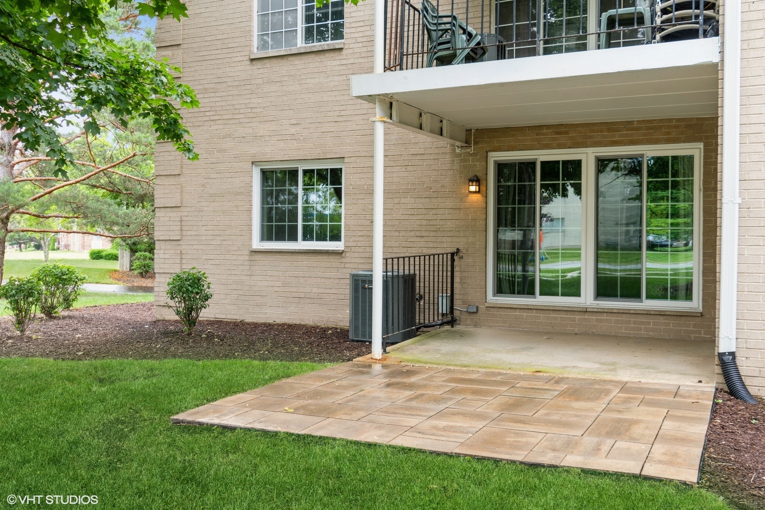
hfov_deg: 57.2
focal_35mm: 33
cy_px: 255
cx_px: 382
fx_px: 701
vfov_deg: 40.0
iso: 200
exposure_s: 1/50
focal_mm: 22
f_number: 8
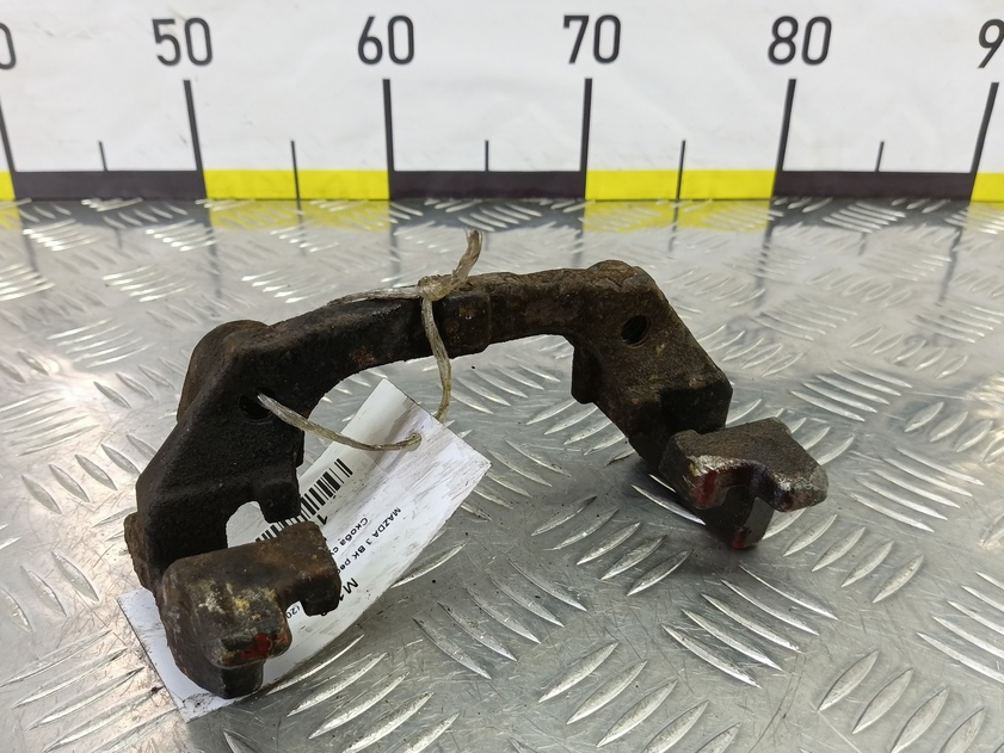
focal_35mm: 28
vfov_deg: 49.4
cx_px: 462
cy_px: 456
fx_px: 812
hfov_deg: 63.3
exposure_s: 1/50
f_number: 1.6
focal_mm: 4.11
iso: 175
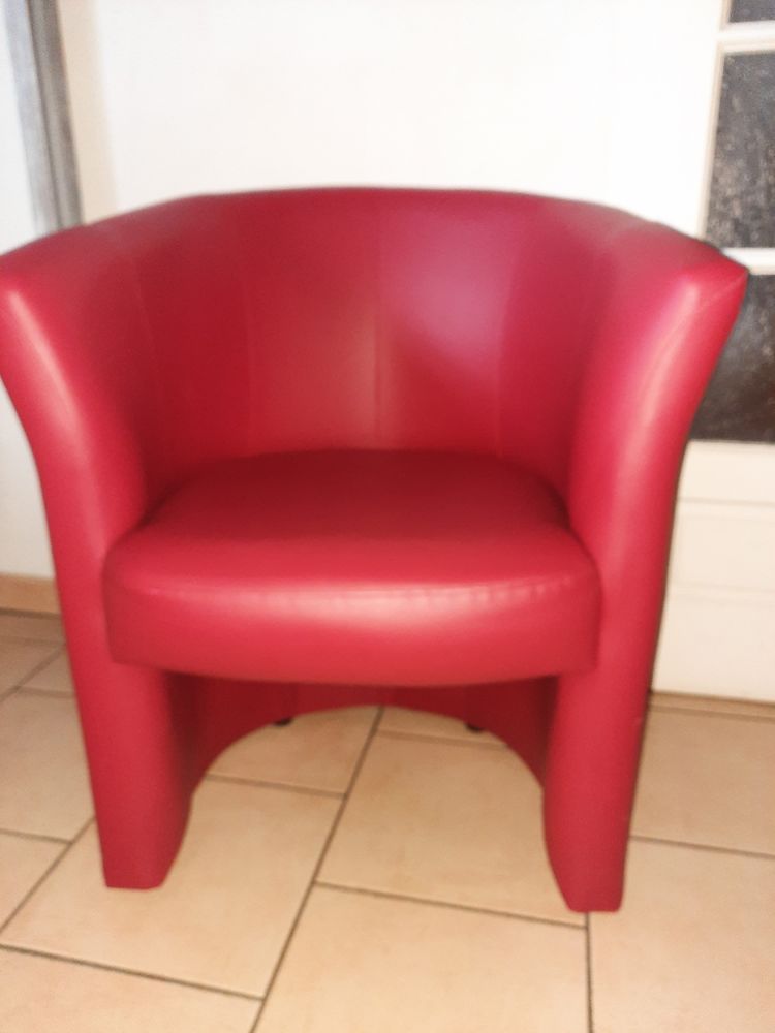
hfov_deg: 54.9
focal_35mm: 25
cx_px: 388
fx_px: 746
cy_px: 516
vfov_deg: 69.4
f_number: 2
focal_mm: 4.6
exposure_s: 1/25
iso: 400
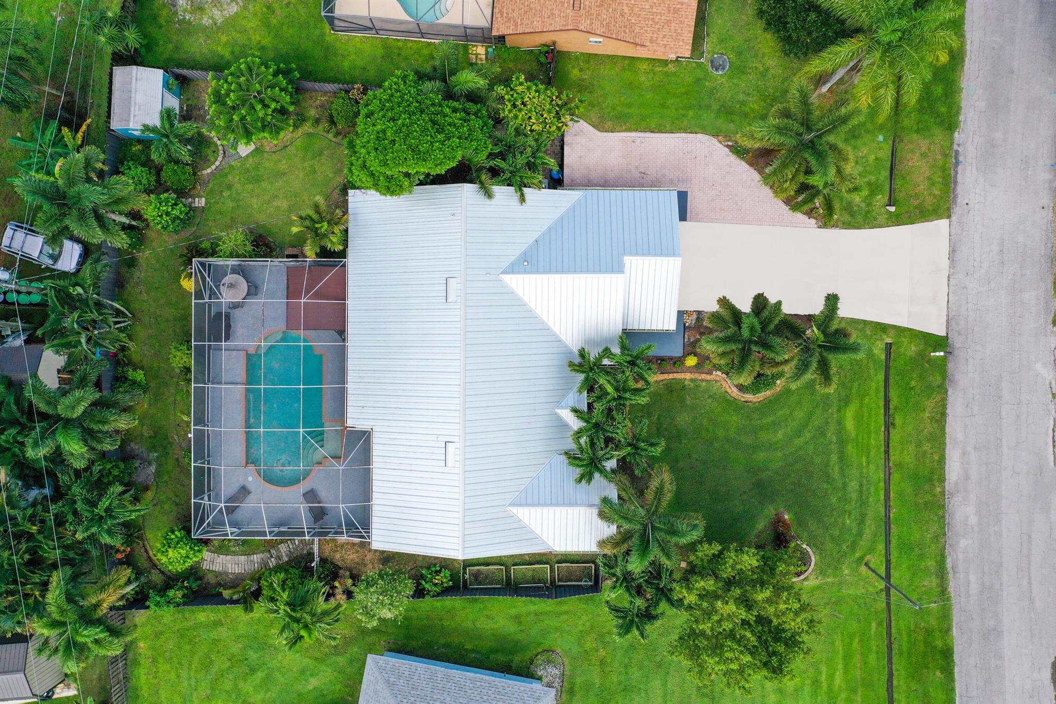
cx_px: 528
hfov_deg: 65.5
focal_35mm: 28
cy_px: 352
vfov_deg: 46.4
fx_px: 821
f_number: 5.6
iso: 100
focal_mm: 10.26
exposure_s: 1/400
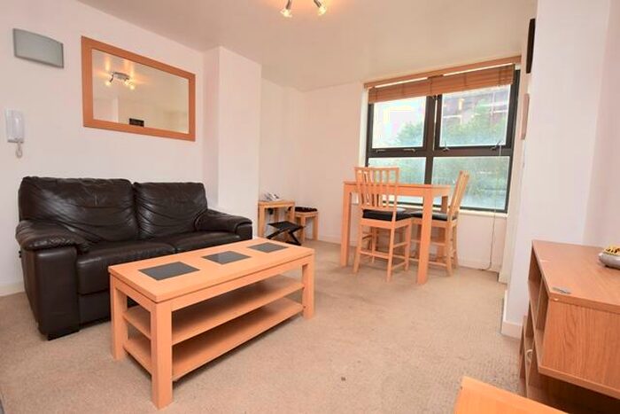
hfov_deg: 100.4
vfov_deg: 77.4
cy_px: 207
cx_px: 310
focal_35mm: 15
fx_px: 258
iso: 280
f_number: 5.6
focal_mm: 10
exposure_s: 1/125
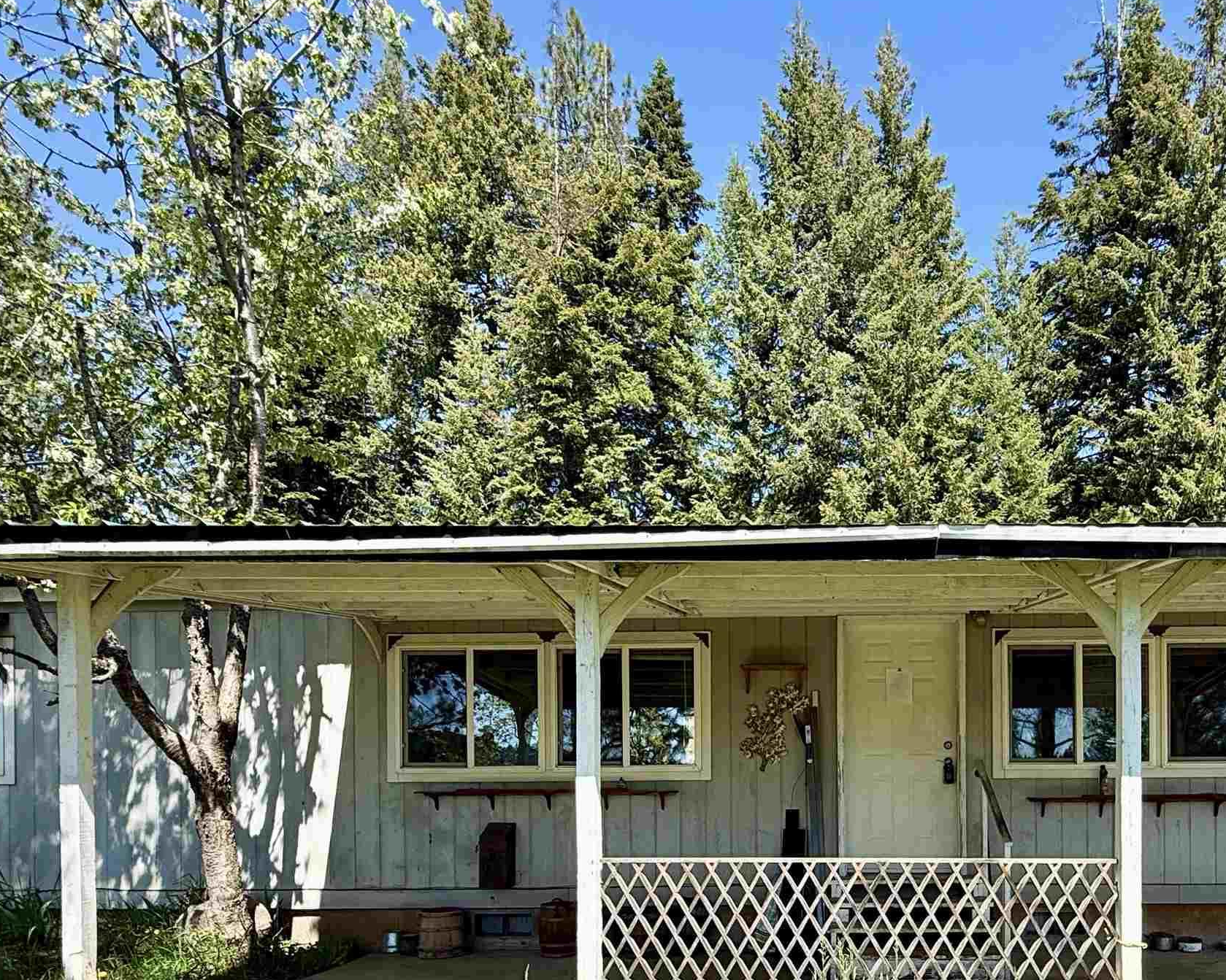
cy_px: 795
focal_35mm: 25
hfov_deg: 66.0
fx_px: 907
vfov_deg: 52.8
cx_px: 832
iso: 64
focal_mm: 2.22
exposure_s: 1/820
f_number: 2.2
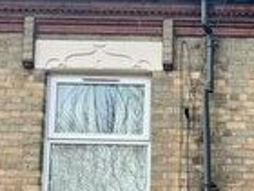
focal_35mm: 120
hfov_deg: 14.7
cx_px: 435
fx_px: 881
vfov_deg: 11.6
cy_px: 325
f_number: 1.78
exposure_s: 1/1721
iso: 80
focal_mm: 6.76
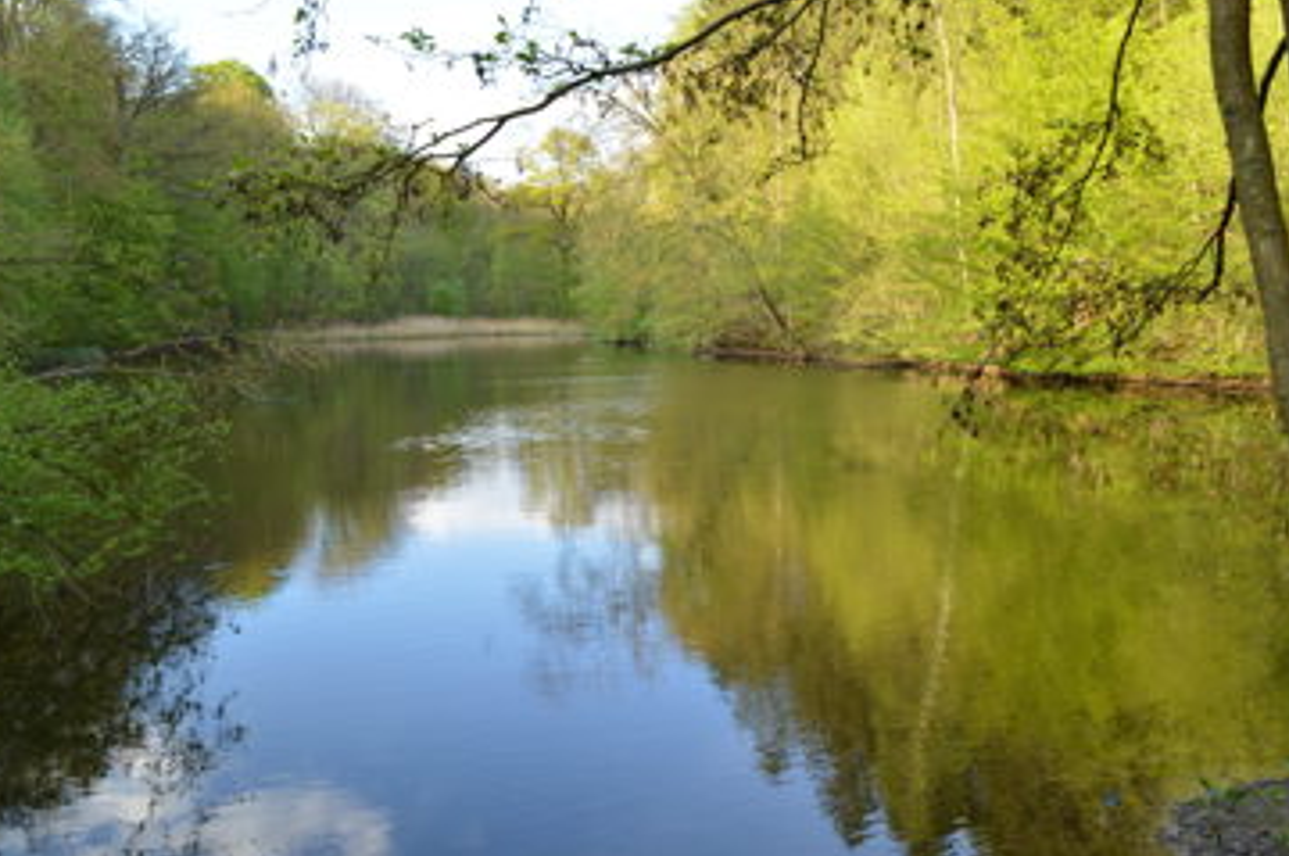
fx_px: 1073
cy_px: 423
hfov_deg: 61.9
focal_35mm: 30
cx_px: 605
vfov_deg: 43.5
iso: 400
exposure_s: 1/125
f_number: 9
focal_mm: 18
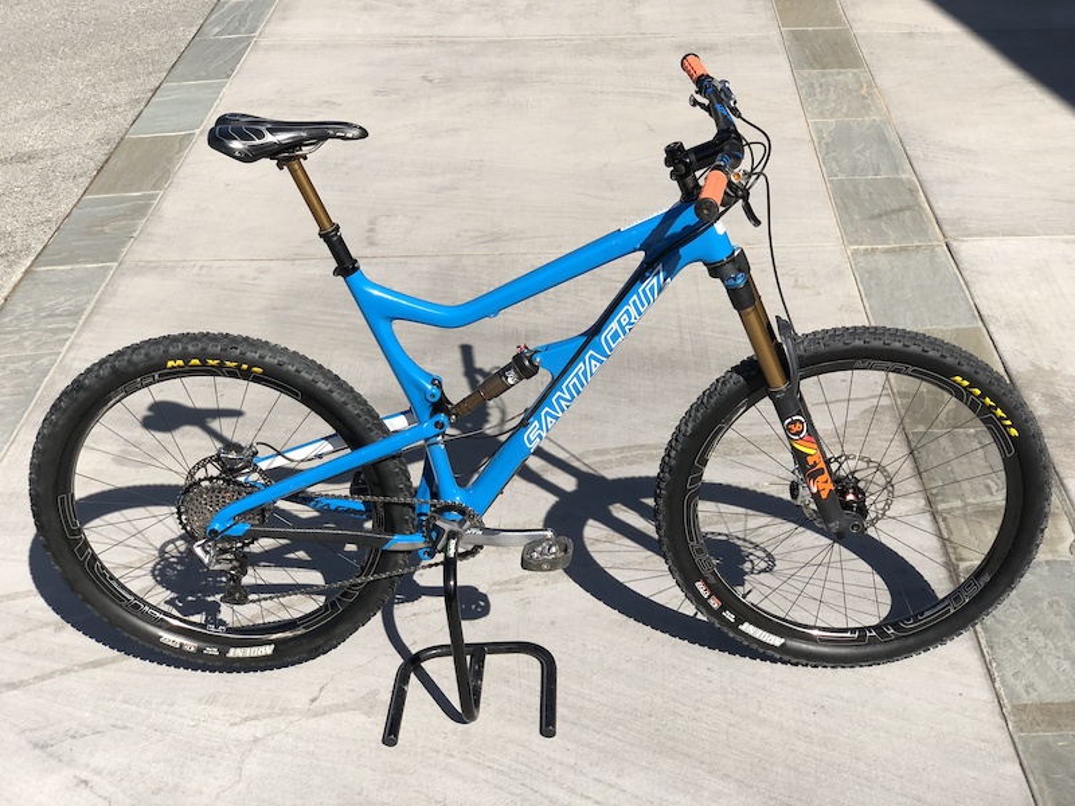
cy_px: 403
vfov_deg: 28.0
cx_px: 538
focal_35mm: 52
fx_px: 1615
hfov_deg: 36.8
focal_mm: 6
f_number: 2.4
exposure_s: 1/1297
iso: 16
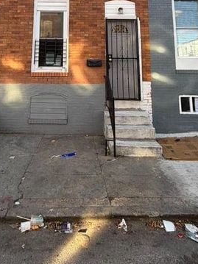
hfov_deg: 52.7
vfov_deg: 60.0
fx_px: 198
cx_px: 79
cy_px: 41
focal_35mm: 26
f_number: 2.2
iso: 40
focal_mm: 2.22
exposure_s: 1/205
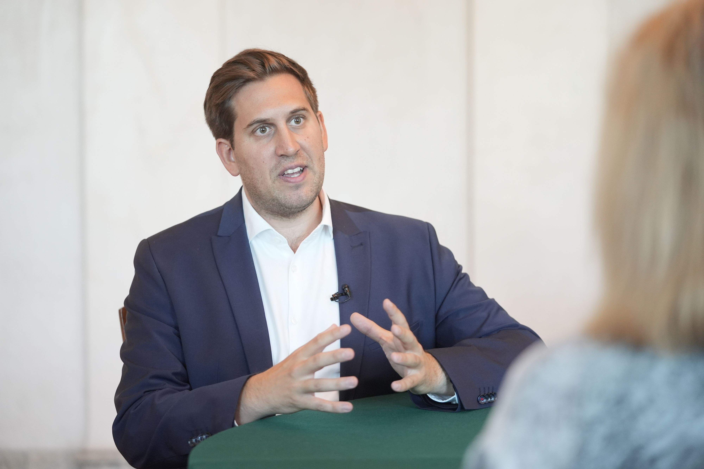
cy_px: 234
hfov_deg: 23.4
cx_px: 352
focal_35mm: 87
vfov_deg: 15.7
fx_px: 1701
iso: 2500
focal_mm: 87
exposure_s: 1/250
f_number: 2.8
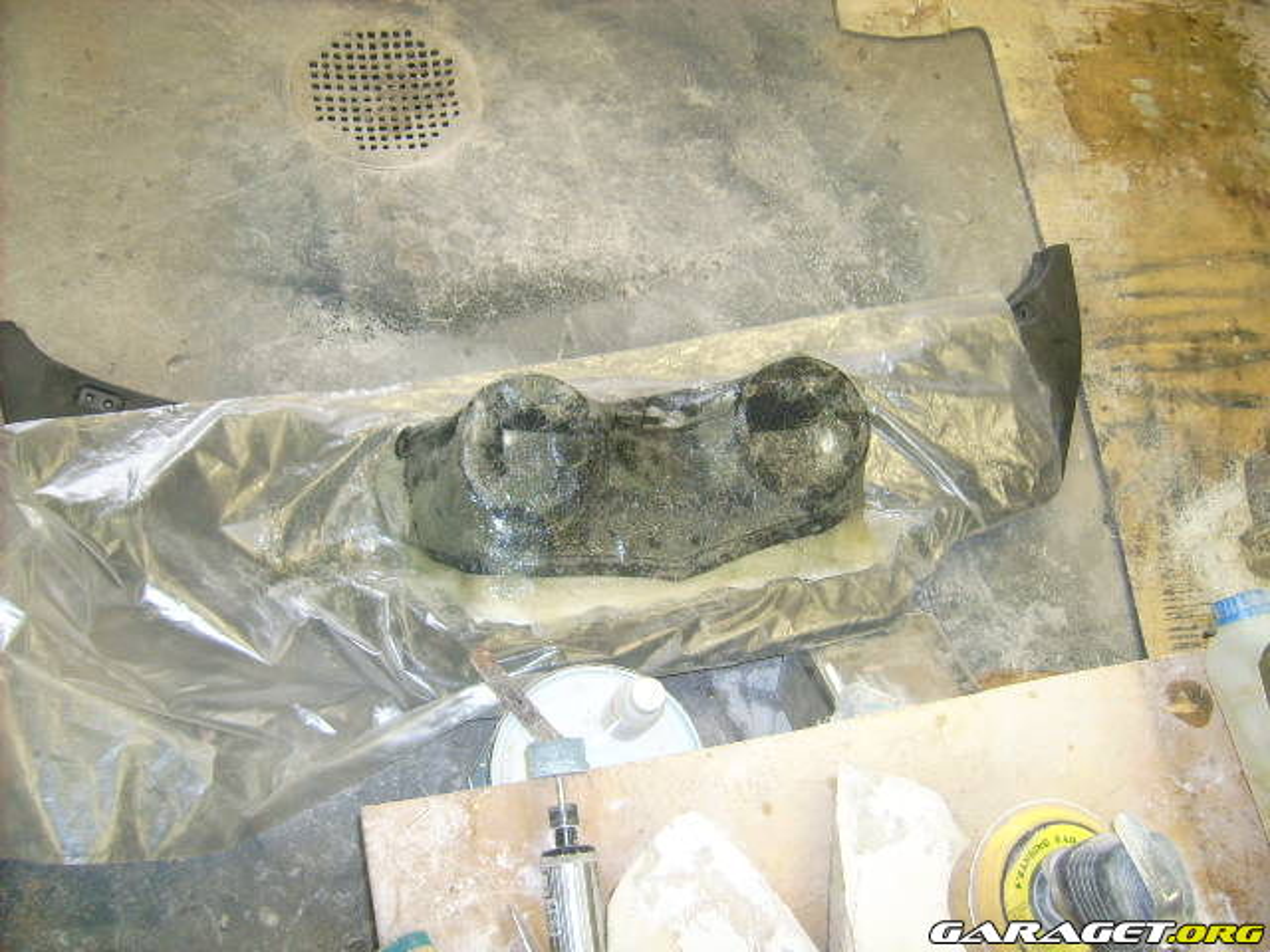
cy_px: 476
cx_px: 635
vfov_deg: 40.7
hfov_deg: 52.6
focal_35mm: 35
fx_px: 1284
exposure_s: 1/60
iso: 100
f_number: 2.8
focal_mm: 5.95
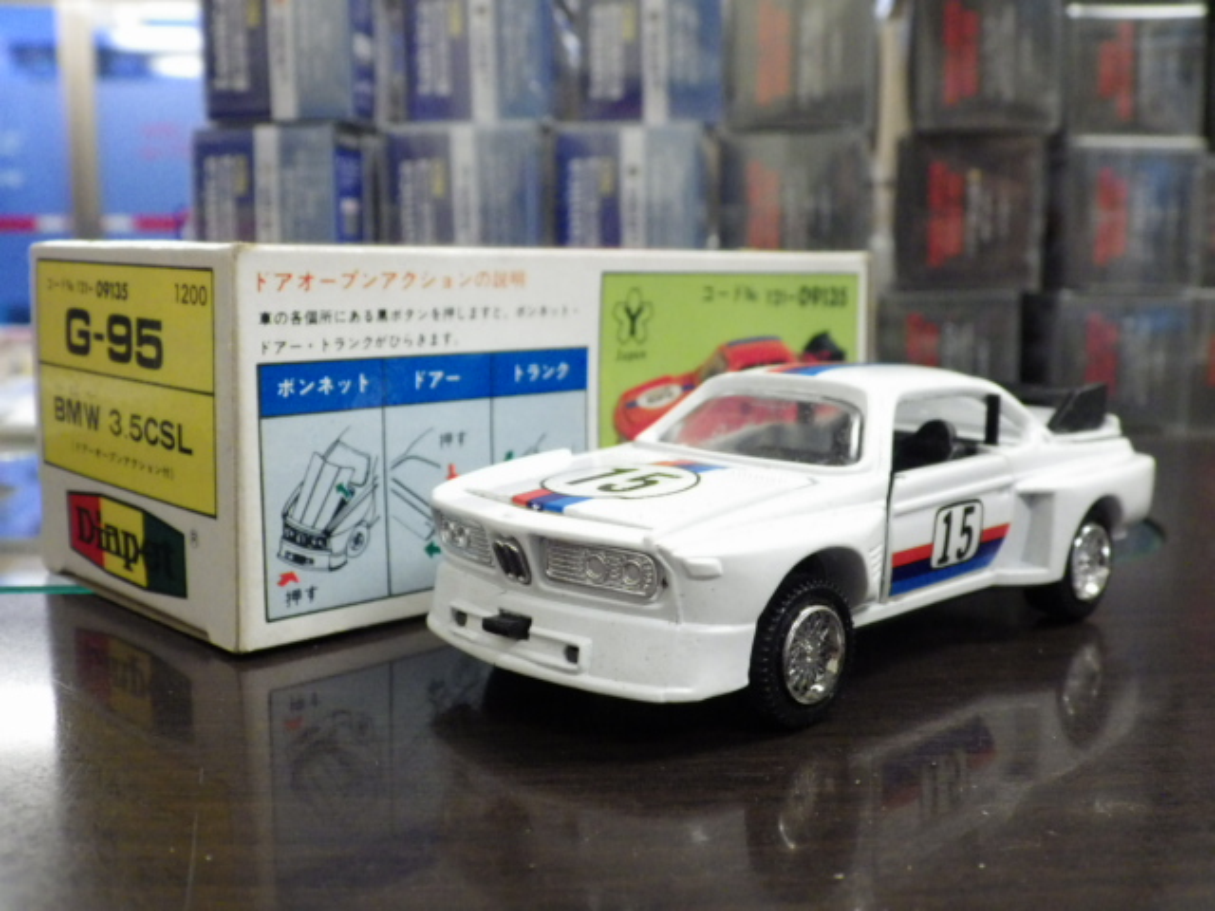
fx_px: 1439
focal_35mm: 41
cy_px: 456
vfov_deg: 35.1
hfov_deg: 45.8
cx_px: 608
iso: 800
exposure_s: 1/50
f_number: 3.6
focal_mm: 7.4
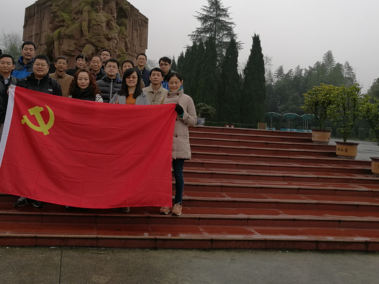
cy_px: 103
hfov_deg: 49.8
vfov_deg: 38.4
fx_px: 405
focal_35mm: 37
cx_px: 149
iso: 50
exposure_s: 1/182
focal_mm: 4.5
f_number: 2.2
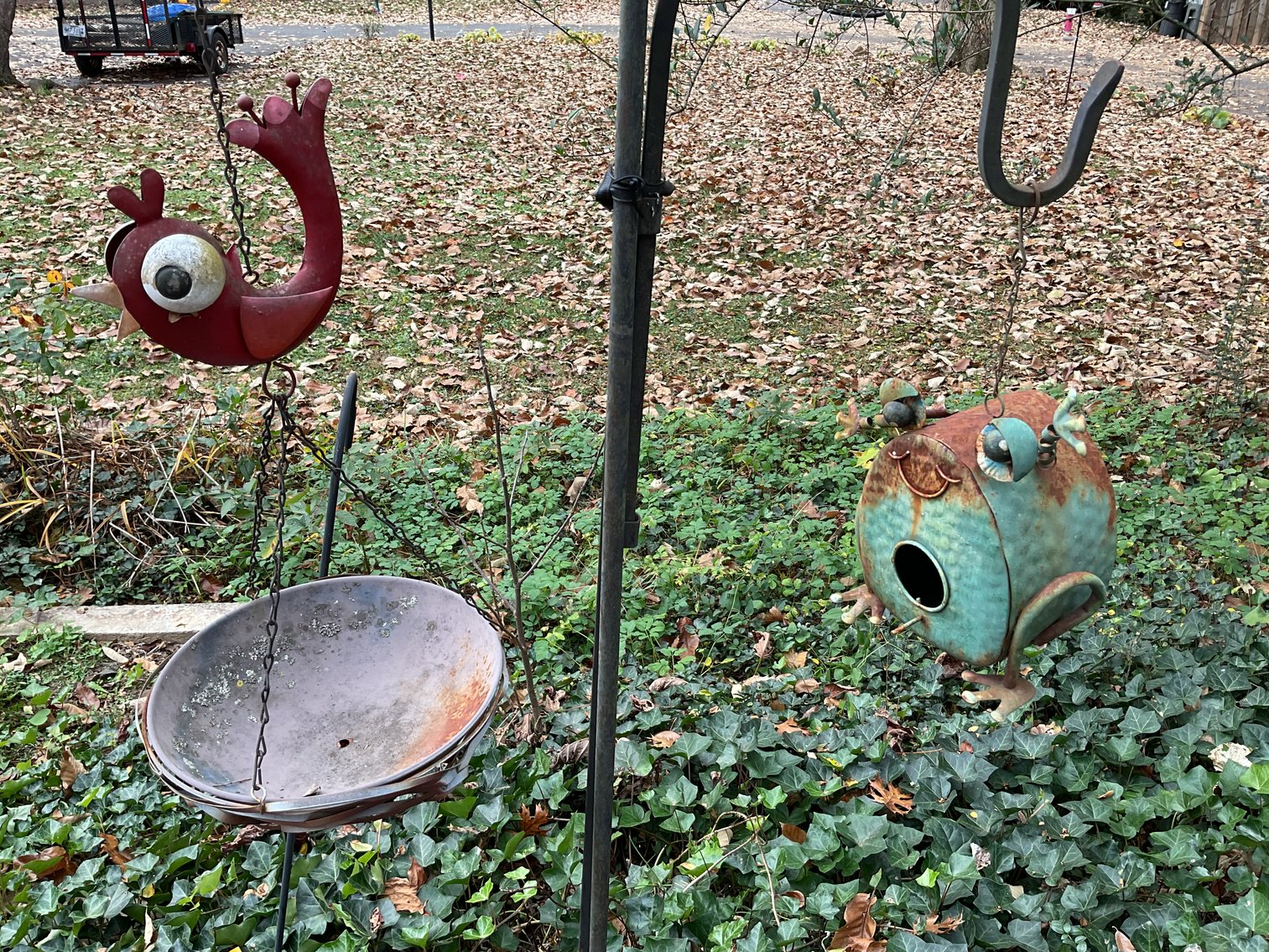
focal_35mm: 29
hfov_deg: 61.7
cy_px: 476
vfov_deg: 48.2
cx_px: 634
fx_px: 1063
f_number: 1.8
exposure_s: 1/165
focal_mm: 3
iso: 16
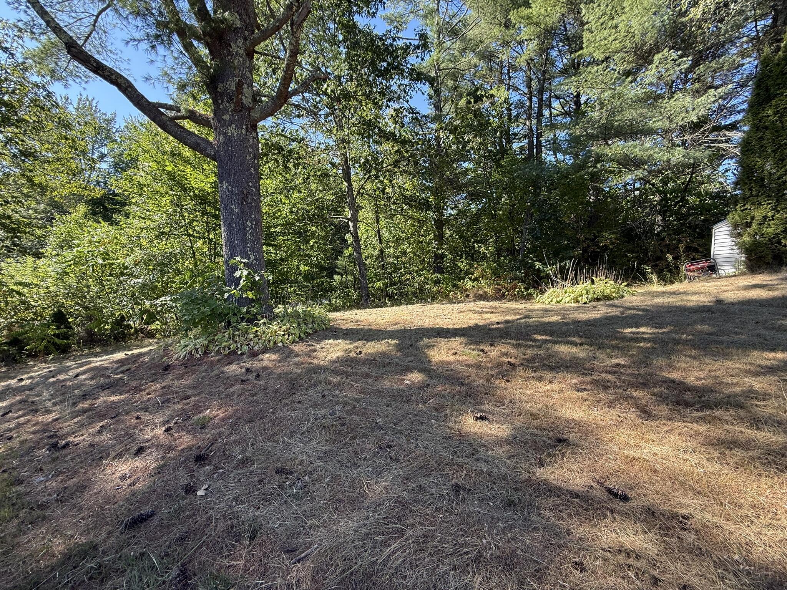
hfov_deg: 102.1
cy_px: 295
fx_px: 318
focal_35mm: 14
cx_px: 394
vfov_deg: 85.7
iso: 50
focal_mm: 2.22
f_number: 2.2
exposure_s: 1/228
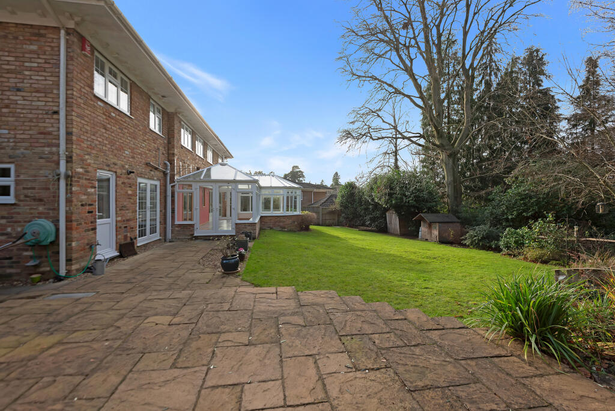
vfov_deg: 70.5
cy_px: 206
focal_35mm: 17
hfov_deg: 93.2
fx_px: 291
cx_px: 308
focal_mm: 17
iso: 200
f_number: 7.1
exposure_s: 1/125
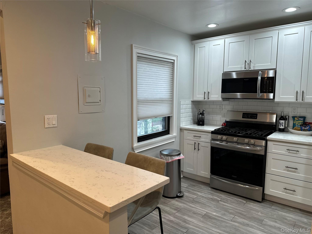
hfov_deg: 71.6
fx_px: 216
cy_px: 117
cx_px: 156
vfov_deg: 56.8
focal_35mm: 24
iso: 160
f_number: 1.78
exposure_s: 1/120
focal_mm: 6.86
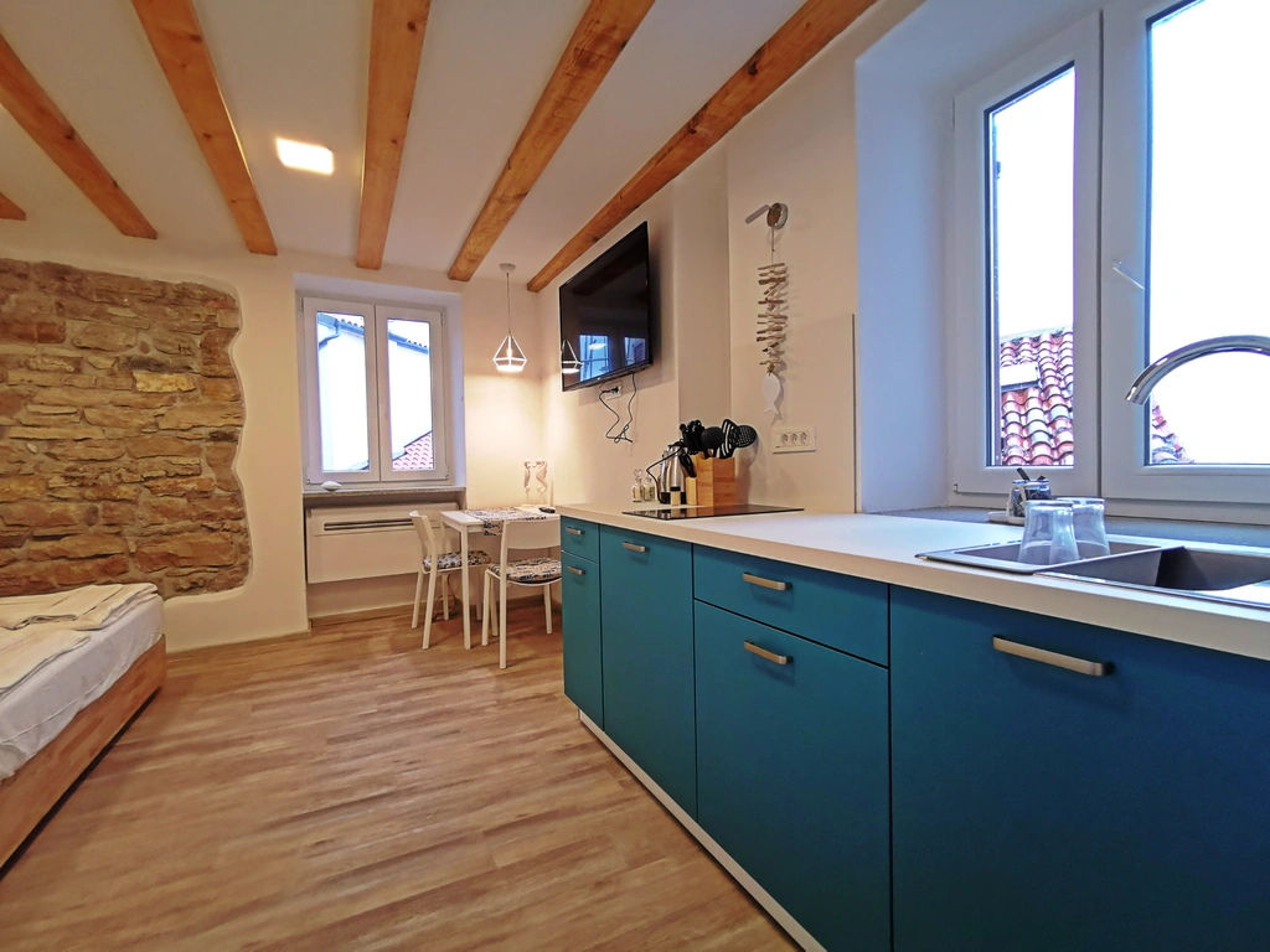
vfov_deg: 78.1
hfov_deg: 94.5
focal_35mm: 16
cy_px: 476
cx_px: 635
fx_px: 587
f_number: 2.2
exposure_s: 1/100
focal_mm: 2.35
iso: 400
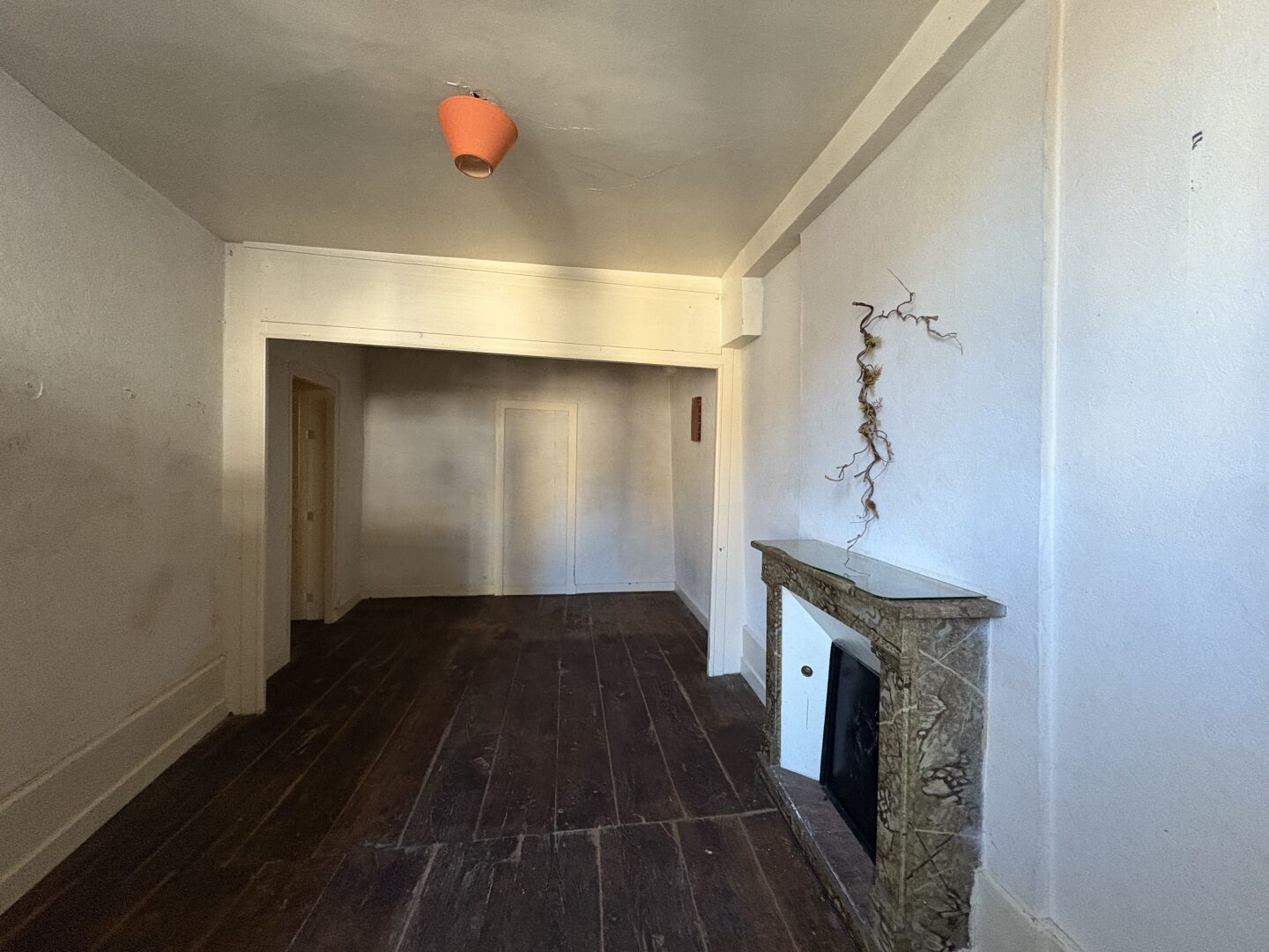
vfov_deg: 85.7
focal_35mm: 14
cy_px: 476
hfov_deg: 102.1
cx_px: 634
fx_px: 513
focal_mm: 2.22
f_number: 2.2
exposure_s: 1/60
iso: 500
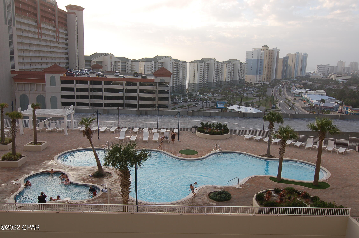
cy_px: 119
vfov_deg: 43.5
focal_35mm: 30
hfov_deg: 62.0
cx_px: 180
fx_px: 299
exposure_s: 1/200
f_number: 8
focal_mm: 20
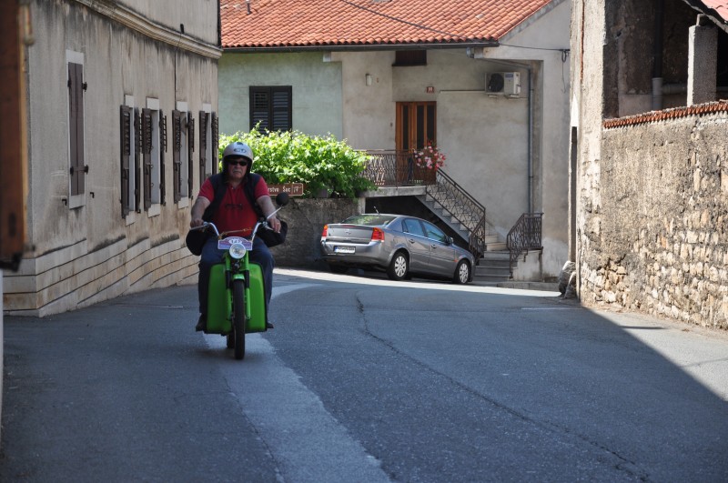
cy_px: 242
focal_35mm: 112
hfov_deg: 18.2
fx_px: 2272
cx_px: 364
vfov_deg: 12.1
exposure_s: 1/500
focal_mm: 75
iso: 360
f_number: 5.6
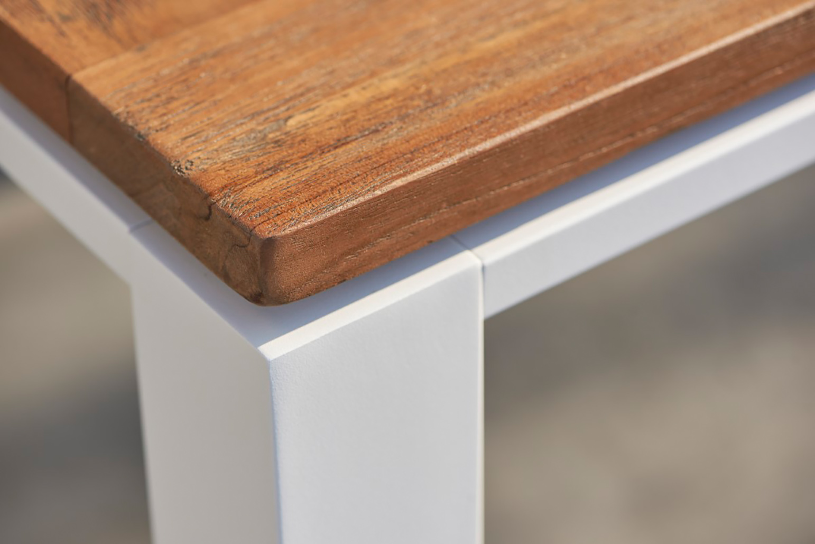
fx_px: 2378
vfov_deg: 13.0
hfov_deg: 19.5
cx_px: 408
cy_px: 272
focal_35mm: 105
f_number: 7.1
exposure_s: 1/320
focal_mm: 105
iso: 125
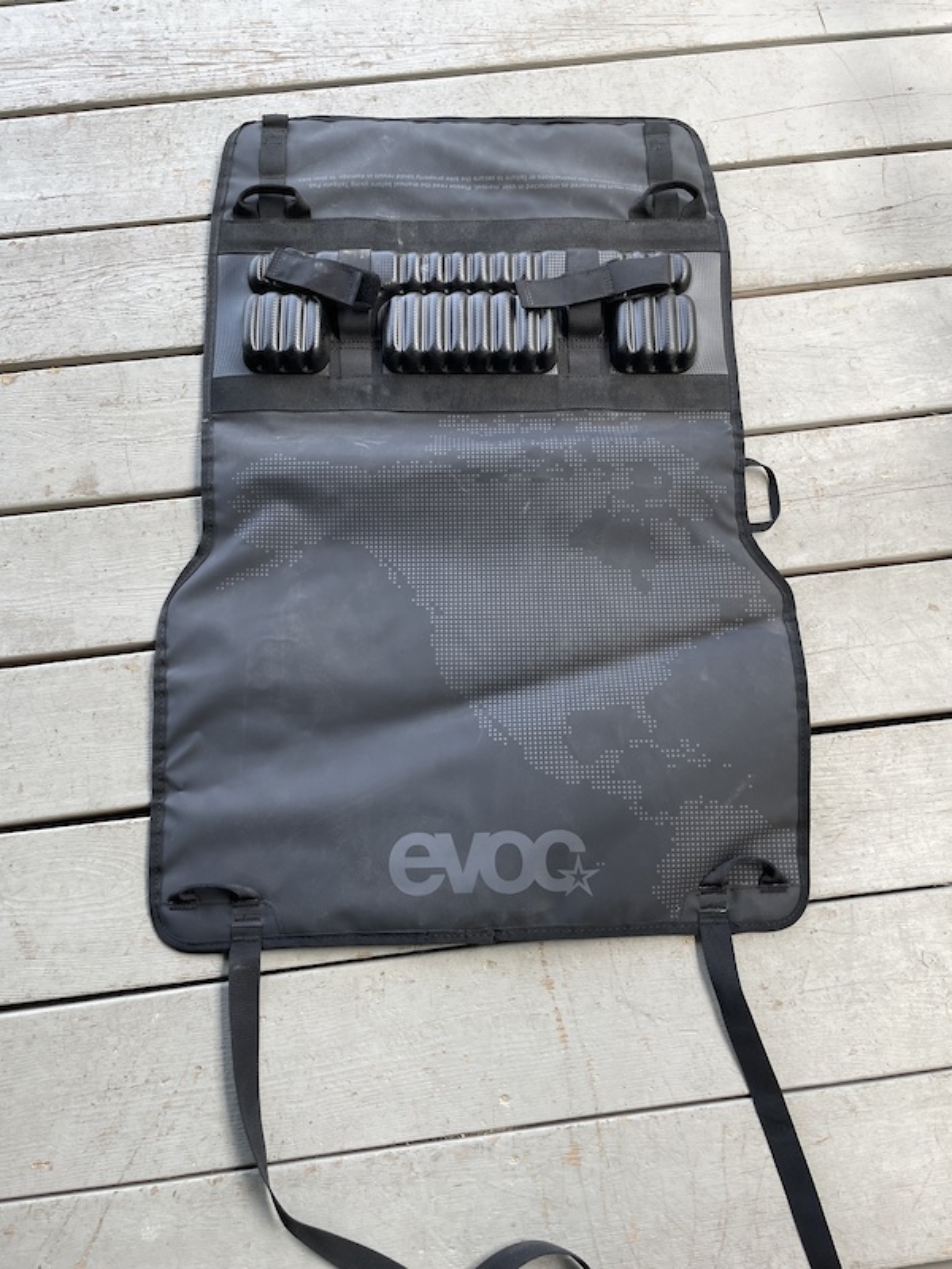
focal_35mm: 26
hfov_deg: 53.1
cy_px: 634
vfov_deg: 67.3
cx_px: 476
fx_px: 953
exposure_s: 1/121
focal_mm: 4.2
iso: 32
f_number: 1.6
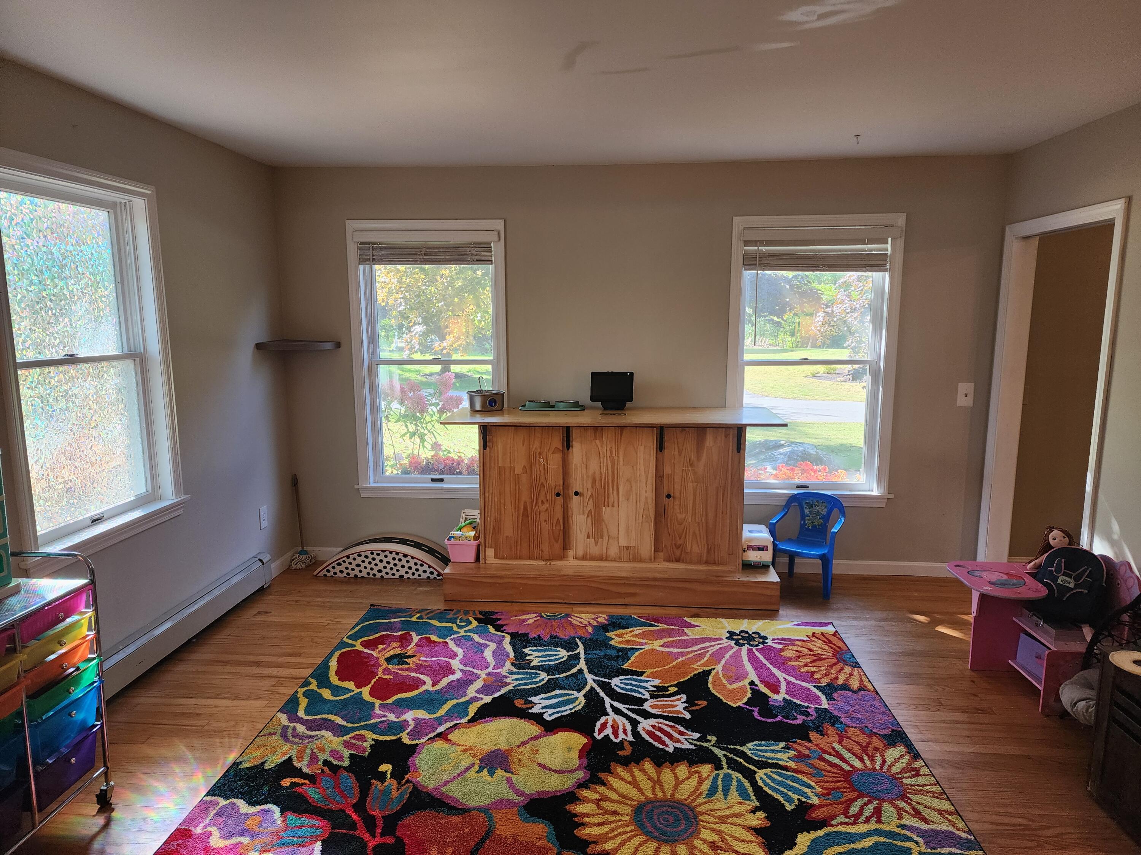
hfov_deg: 73.9
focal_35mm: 23
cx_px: 570
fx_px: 758
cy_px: 428
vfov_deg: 58.9
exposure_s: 1/120
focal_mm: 6.4
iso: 160
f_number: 1.8
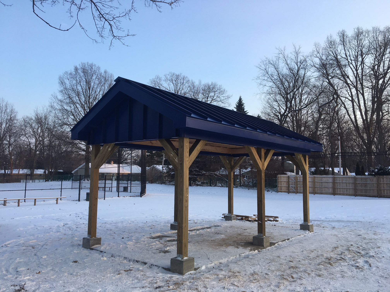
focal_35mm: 29
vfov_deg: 48.2
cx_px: 195
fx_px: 327
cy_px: 146
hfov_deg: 61.7
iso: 25
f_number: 2.2
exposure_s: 1/516
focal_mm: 4.15
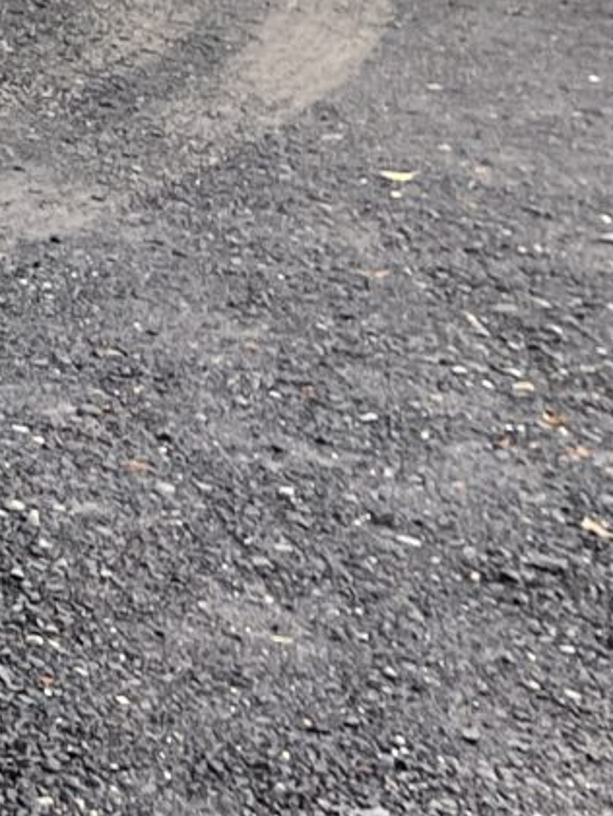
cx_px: -1437
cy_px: -452
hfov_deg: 7.7
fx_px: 3729
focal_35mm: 158
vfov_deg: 11.9
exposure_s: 1/1075
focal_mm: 5.1
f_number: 1.6
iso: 50
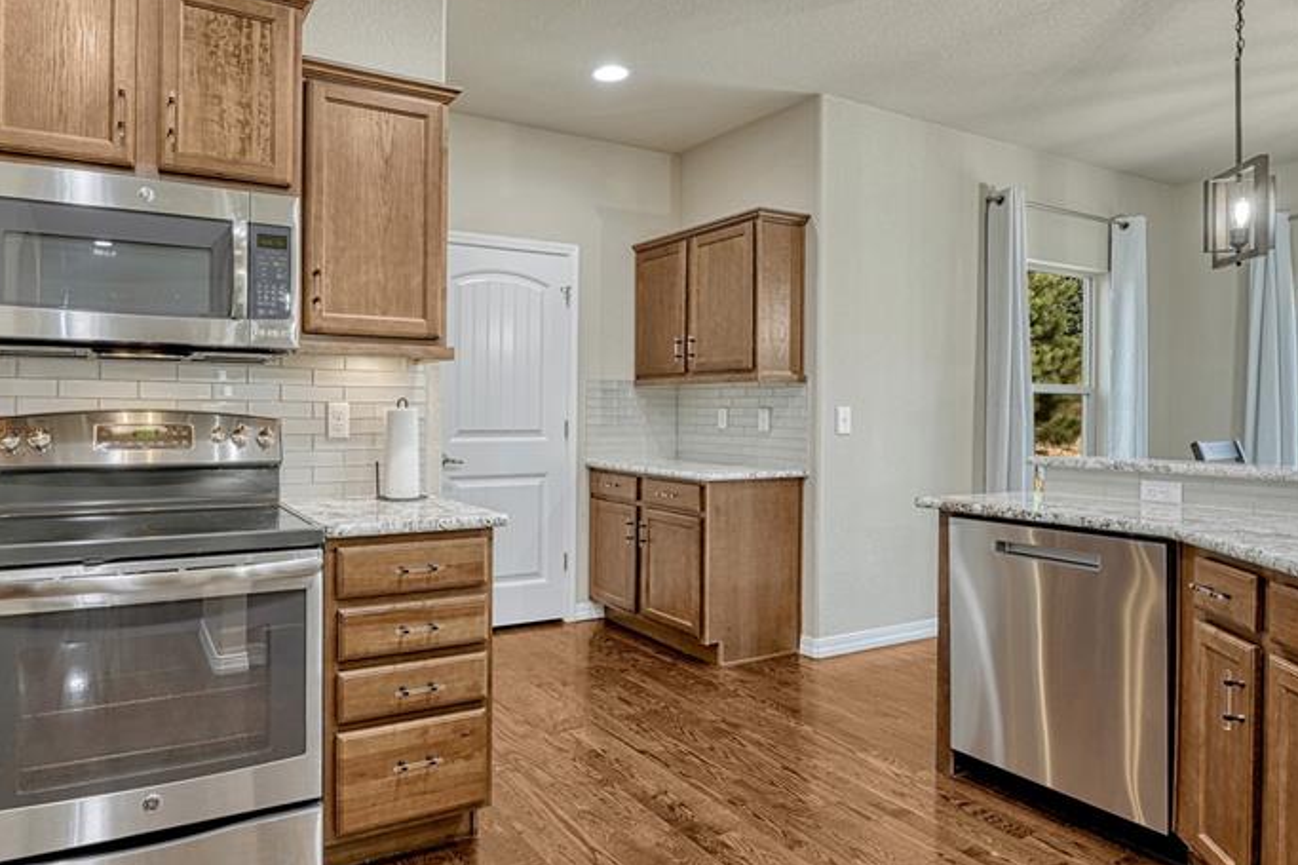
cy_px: 405
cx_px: 500
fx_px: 757
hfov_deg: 80.0
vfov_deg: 59.4
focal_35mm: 21
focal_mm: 14
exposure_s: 1/50
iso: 400
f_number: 8
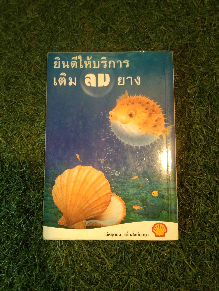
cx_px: 110
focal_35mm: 30
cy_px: 146
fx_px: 253
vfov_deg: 60.0
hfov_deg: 46.8
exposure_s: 1/20
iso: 583
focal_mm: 3.65
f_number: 2.2
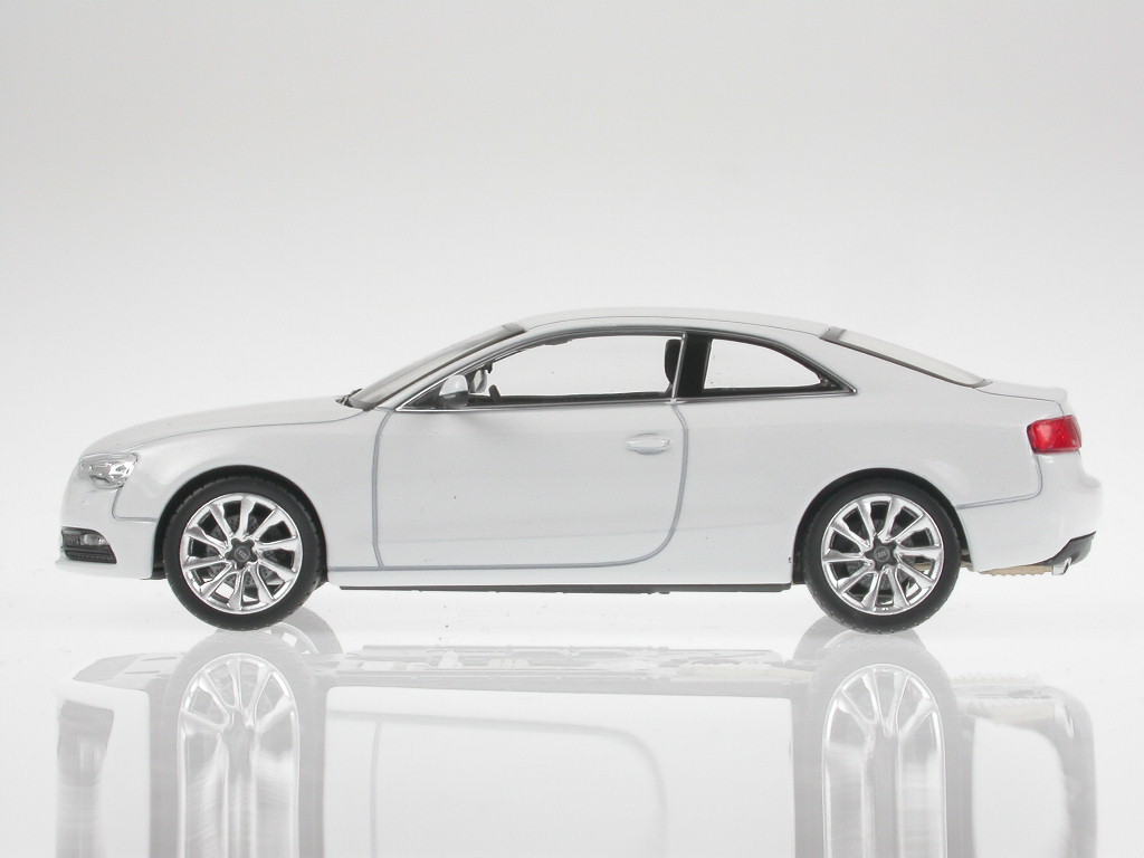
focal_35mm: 128
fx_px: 4230
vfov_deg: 11.6
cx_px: 572
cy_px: 429
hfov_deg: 15.4
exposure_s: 1/9.3
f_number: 10.3
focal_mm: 26.6
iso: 100
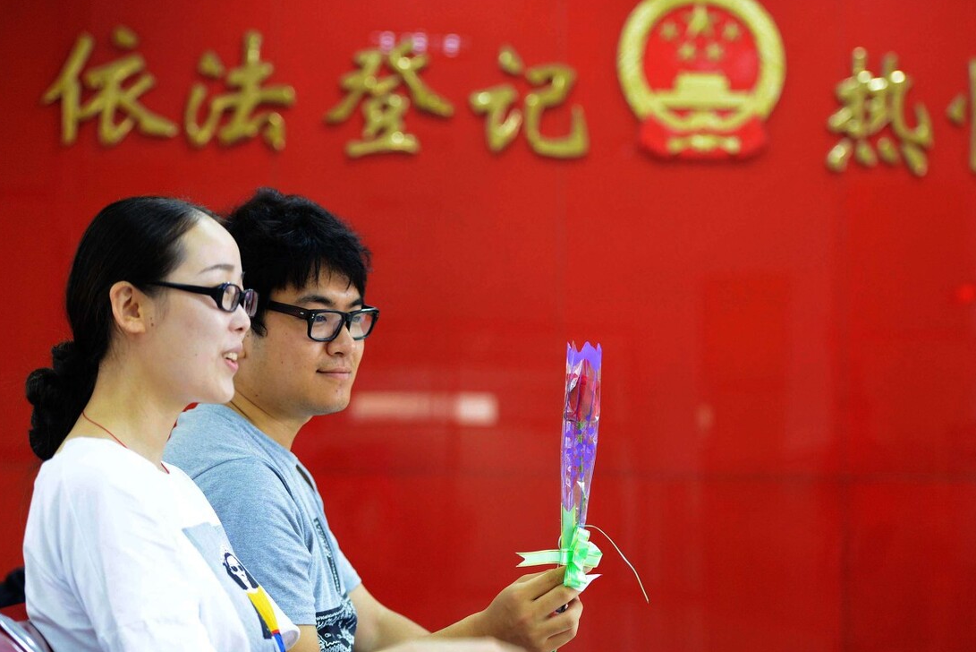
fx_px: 2088
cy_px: 338
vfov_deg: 17.7
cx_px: 524
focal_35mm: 77
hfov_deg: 26.3
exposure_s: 1/50
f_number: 2.8
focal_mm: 70
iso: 1800
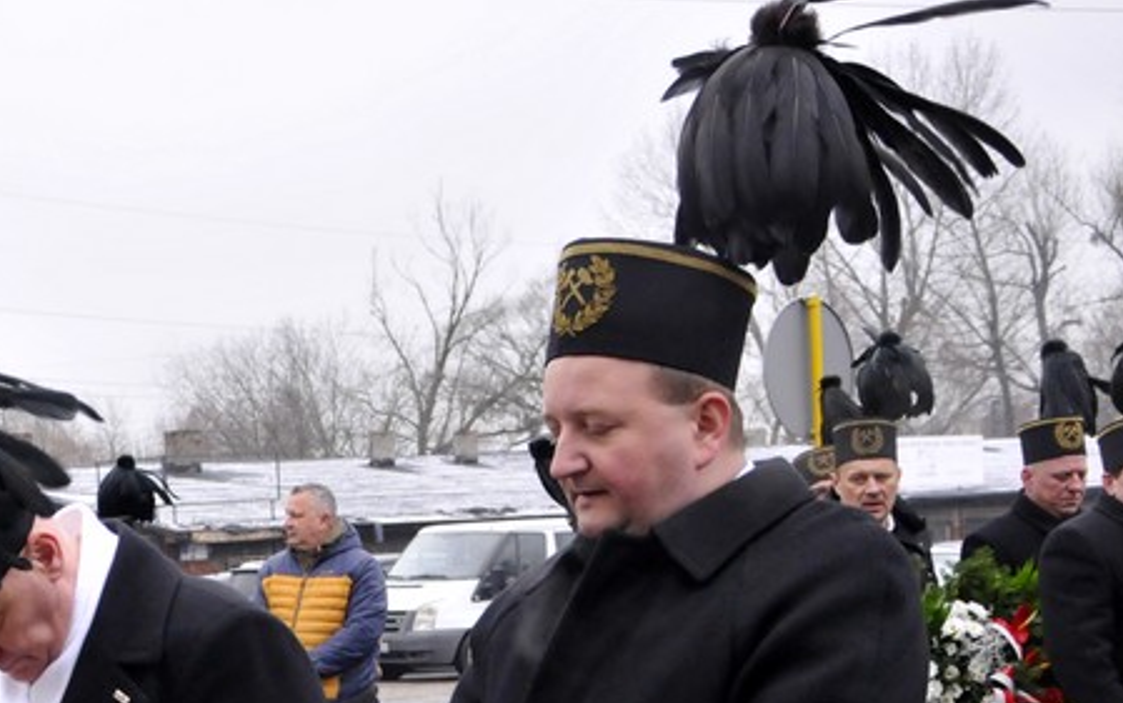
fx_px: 3123
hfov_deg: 20.0
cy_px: 748
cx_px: 113
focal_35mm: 102
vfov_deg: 12.6
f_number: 5
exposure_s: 1/200
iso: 1000
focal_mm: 30
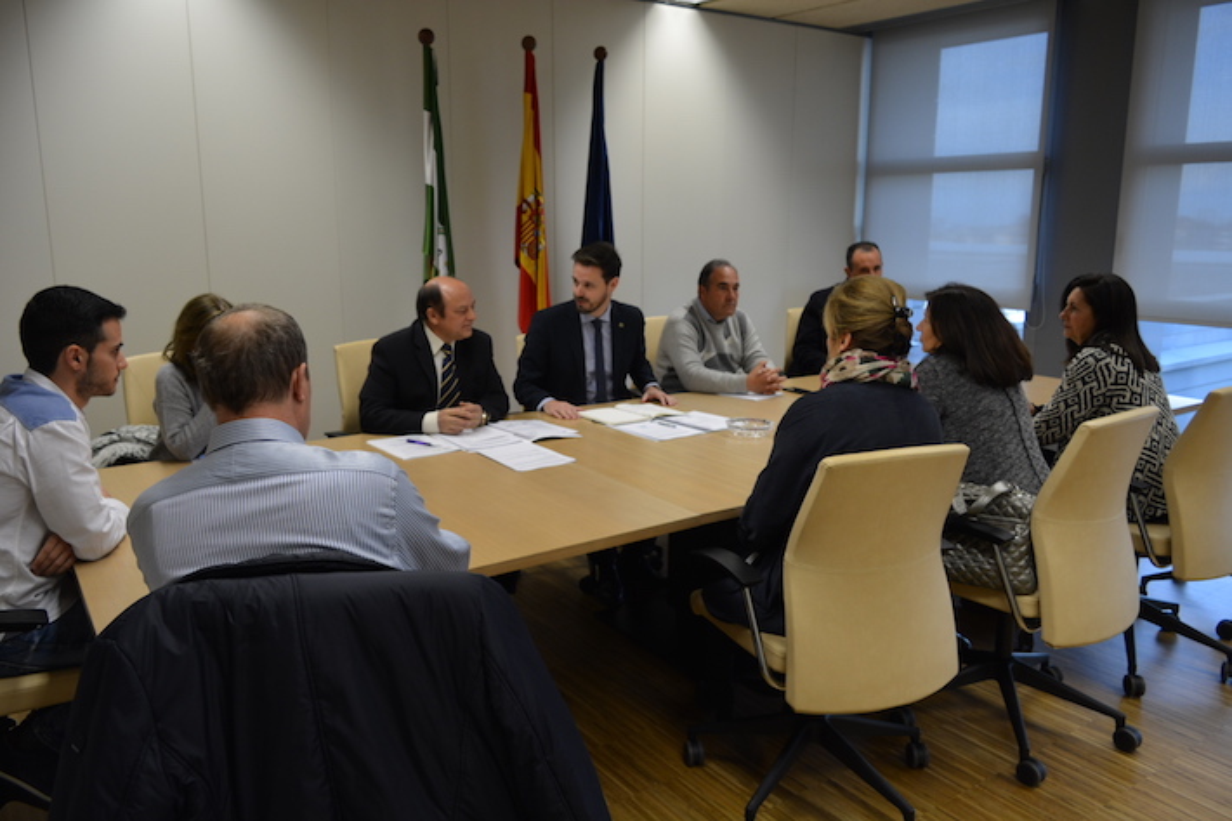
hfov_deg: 67.4
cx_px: 616
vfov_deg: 47.9
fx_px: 924
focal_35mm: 27
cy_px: 410
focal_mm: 18
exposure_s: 1/80
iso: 400
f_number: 4.5
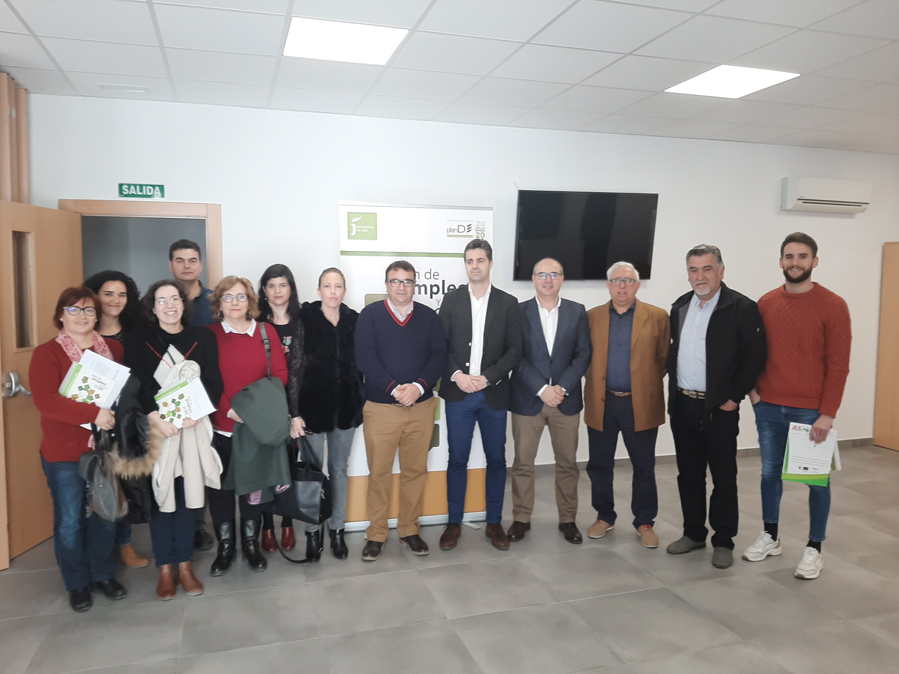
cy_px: 337
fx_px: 675
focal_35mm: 26
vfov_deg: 53.1
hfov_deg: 67.3
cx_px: 450
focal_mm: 3.93
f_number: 1.7
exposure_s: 1/50
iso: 40
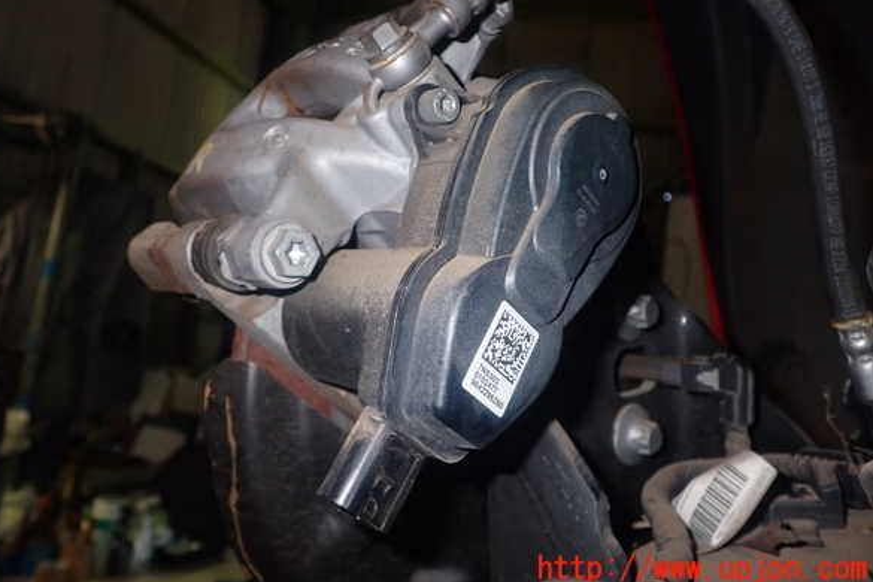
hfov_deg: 58.7
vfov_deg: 41.0
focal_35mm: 32
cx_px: 427
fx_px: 776
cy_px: 252
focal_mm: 5.4
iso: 320
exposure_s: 1/30
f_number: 6.3
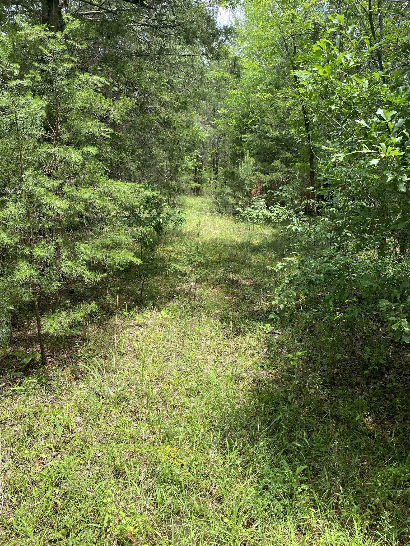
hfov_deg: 53.1
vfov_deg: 67.3
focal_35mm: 26
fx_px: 411
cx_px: 205
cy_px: 273
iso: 32
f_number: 1.8
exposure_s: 1/384
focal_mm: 4.25
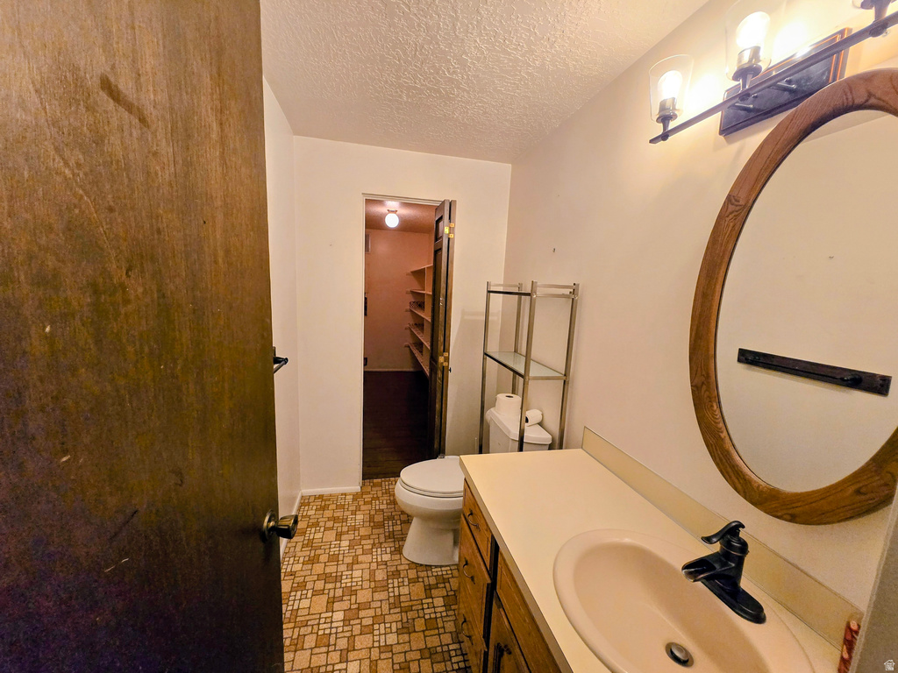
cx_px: 449
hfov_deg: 106.2
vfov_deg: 89.9
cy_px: 336
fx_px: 337
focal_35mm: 13
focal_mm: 1.7
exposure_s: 1/60
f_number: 2.2
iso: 200
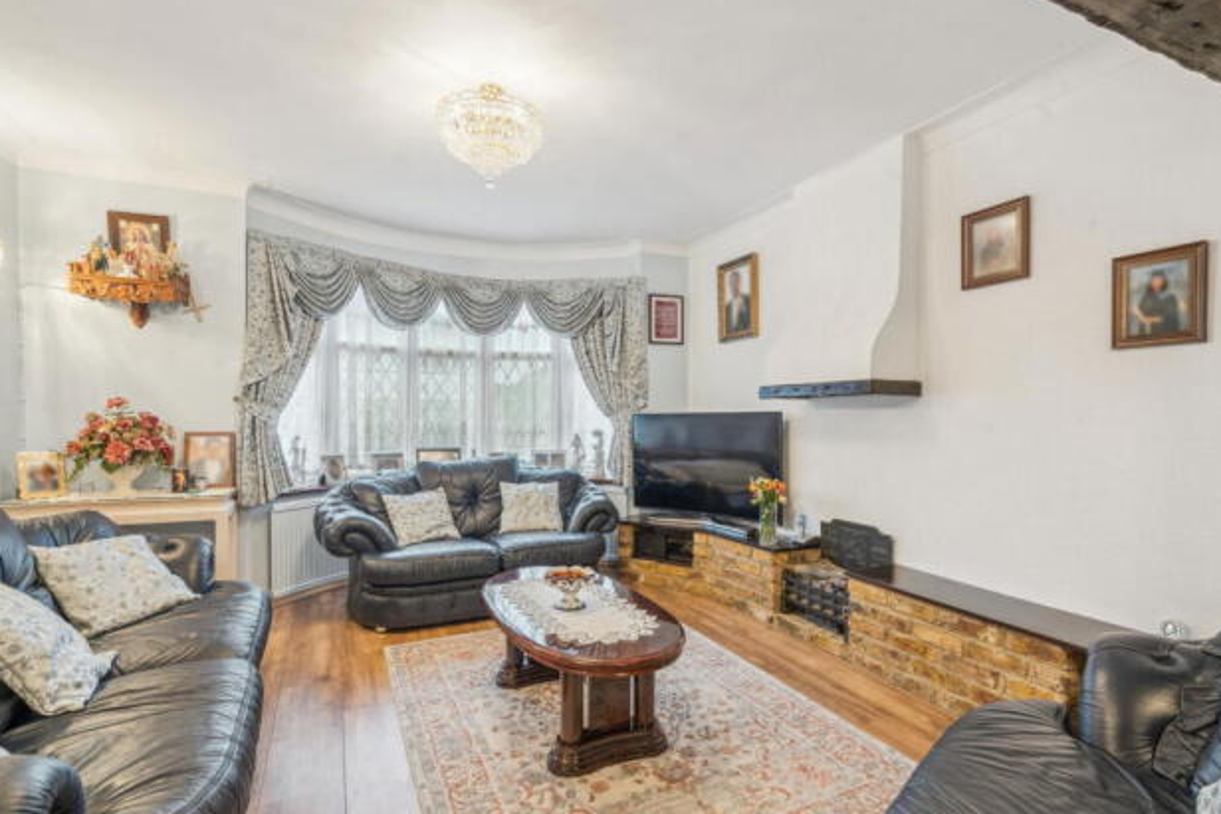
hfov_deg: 93.3
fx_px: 577
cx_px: 611
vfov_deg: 70.4
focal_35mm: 17
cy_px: 423
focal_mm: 16
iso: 640
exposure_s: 1/5
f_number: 10
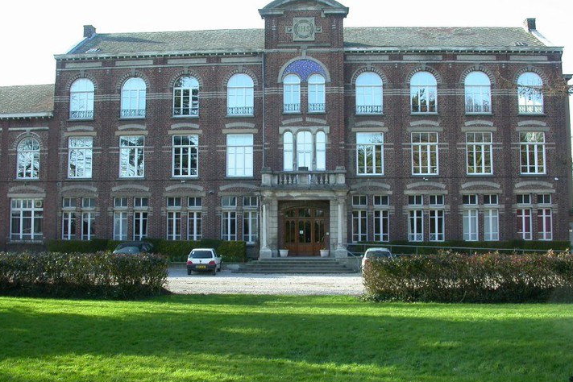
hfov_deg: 48.5
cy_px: 205
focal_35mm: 40
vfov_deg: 33.4
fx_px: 637
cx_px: 289
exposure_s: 1/93.5
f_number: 6
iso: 100
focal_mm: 7.85
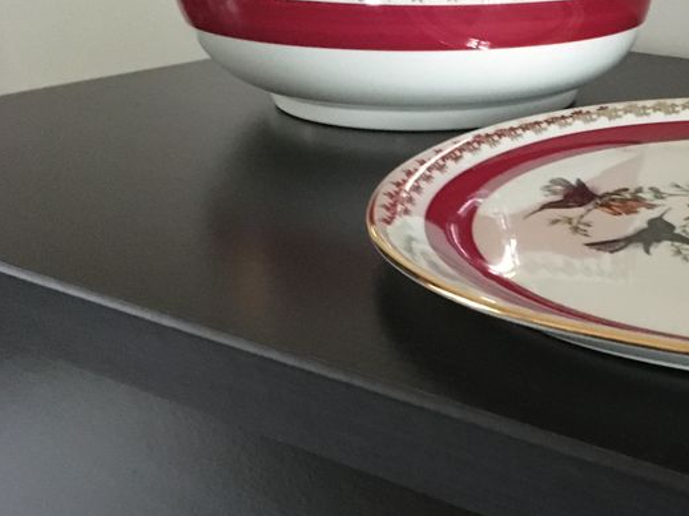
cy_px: 306
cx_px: 642
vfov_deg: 26.0
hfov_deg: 32.4
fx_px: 1114
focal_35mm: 56
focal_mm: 4.15
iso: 320
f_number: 2.2
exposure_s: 1/17
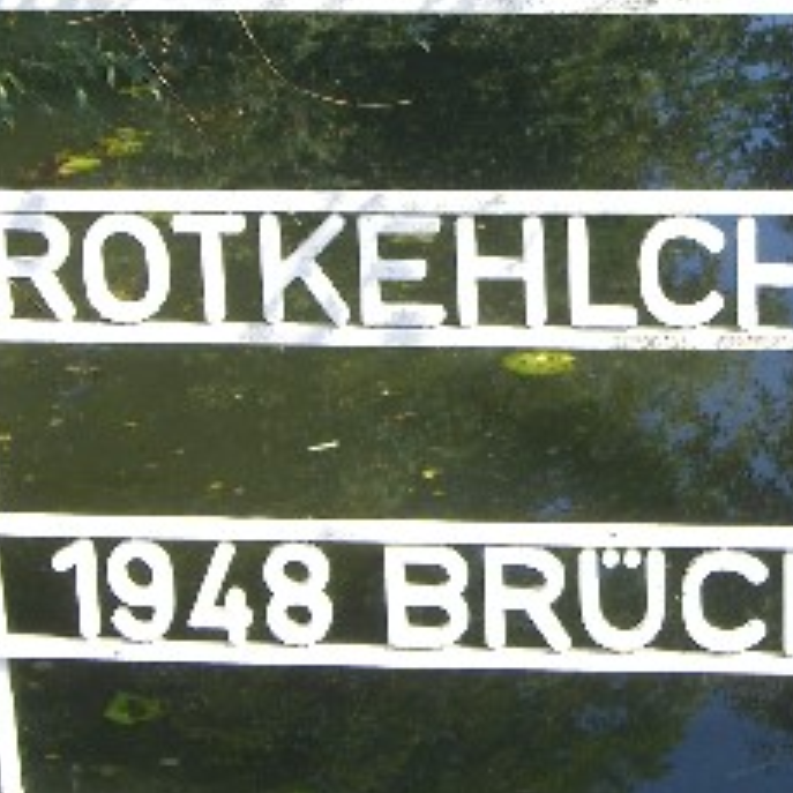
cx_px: 528
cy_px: 171
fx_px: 3318
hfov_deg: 13.6
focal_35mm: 128
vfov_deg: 13.6
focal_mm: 11.8
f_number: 3.6
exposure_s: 1/320
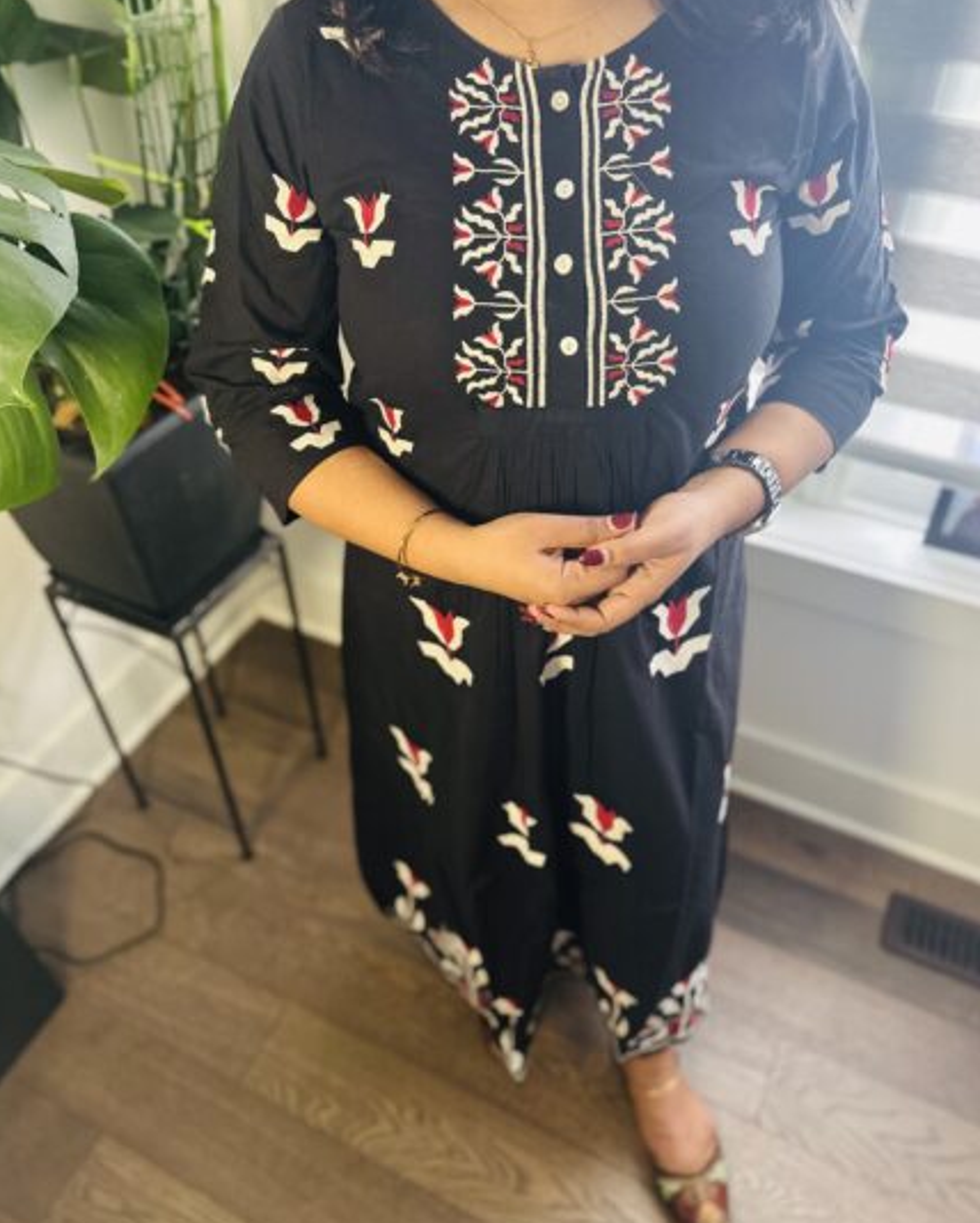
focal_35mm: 26
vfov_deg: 66.0
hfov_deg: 55.0
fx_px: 942
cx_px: 503
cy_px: 597
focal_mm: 6.86
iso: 250
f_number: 1.78
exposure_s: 1/76
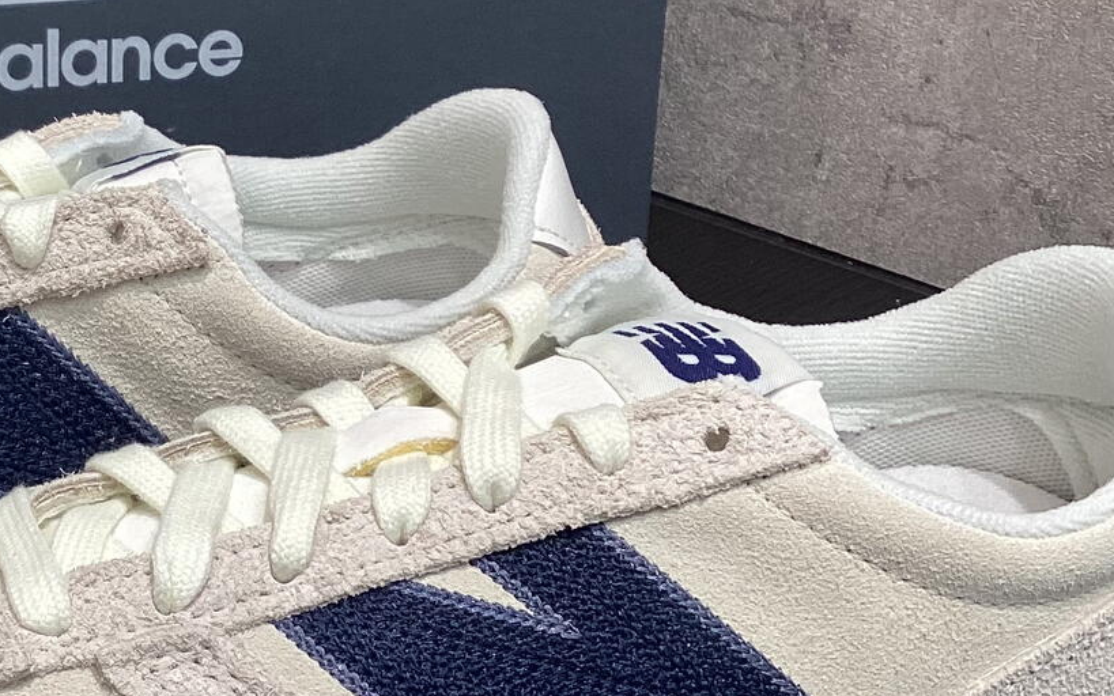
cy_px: 246
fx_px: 2338
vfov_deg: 16.9
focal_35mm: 77
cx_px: 124
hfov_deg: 26.0
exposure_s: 1/60
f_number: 2.4
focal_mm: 3.3
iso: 50
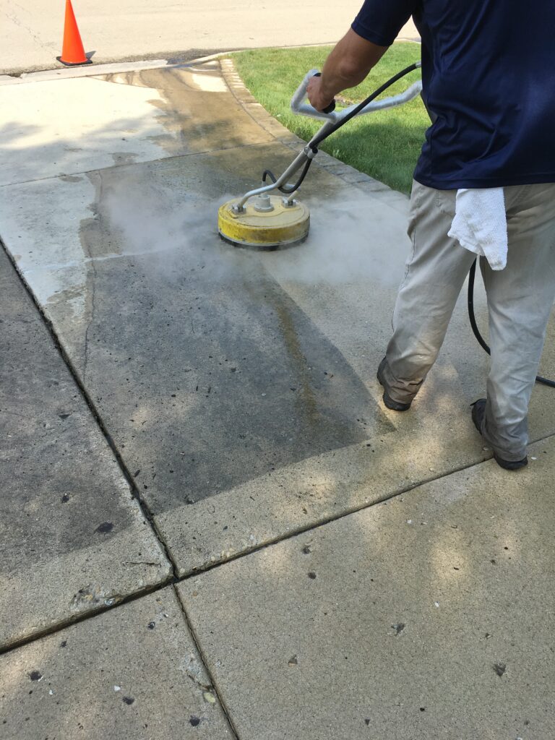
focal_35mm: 29
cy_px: 370
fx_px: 620
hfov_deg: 48.2
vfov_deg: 61.7
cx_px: 278
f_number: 2.2
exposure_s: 1/769
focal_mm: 4.15
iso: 25
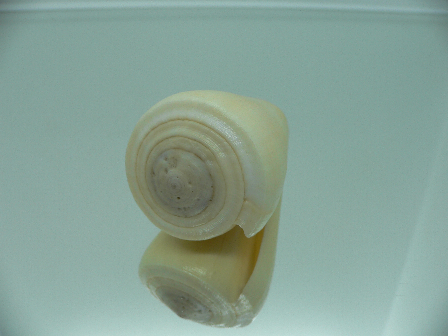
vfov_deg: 40.7
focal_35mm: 35
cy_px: 168
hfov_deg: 52.6
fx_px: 453
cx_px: 224
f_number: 2.8
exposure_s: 1/80
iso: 80
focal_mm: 4.6
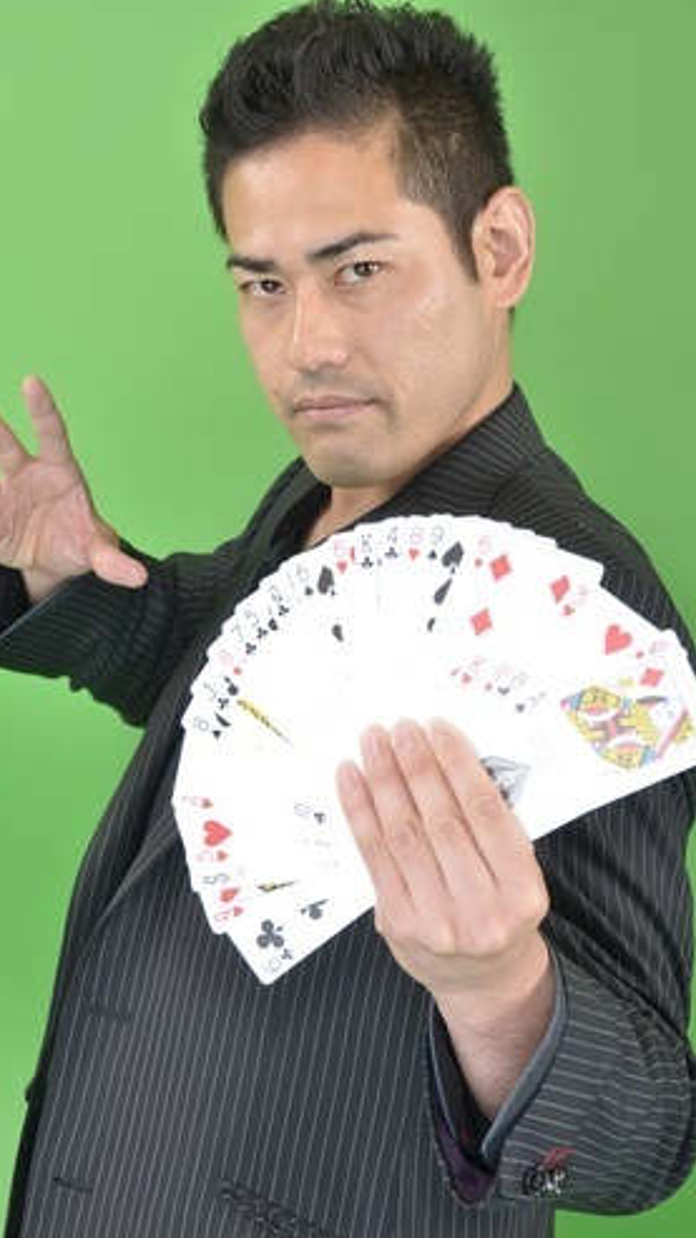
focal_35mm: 89
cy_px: 620
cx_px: 328
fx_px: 2923
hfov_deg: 13.6
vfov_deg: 23.9
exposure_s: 1/200
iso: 100
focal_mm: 56
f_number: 8
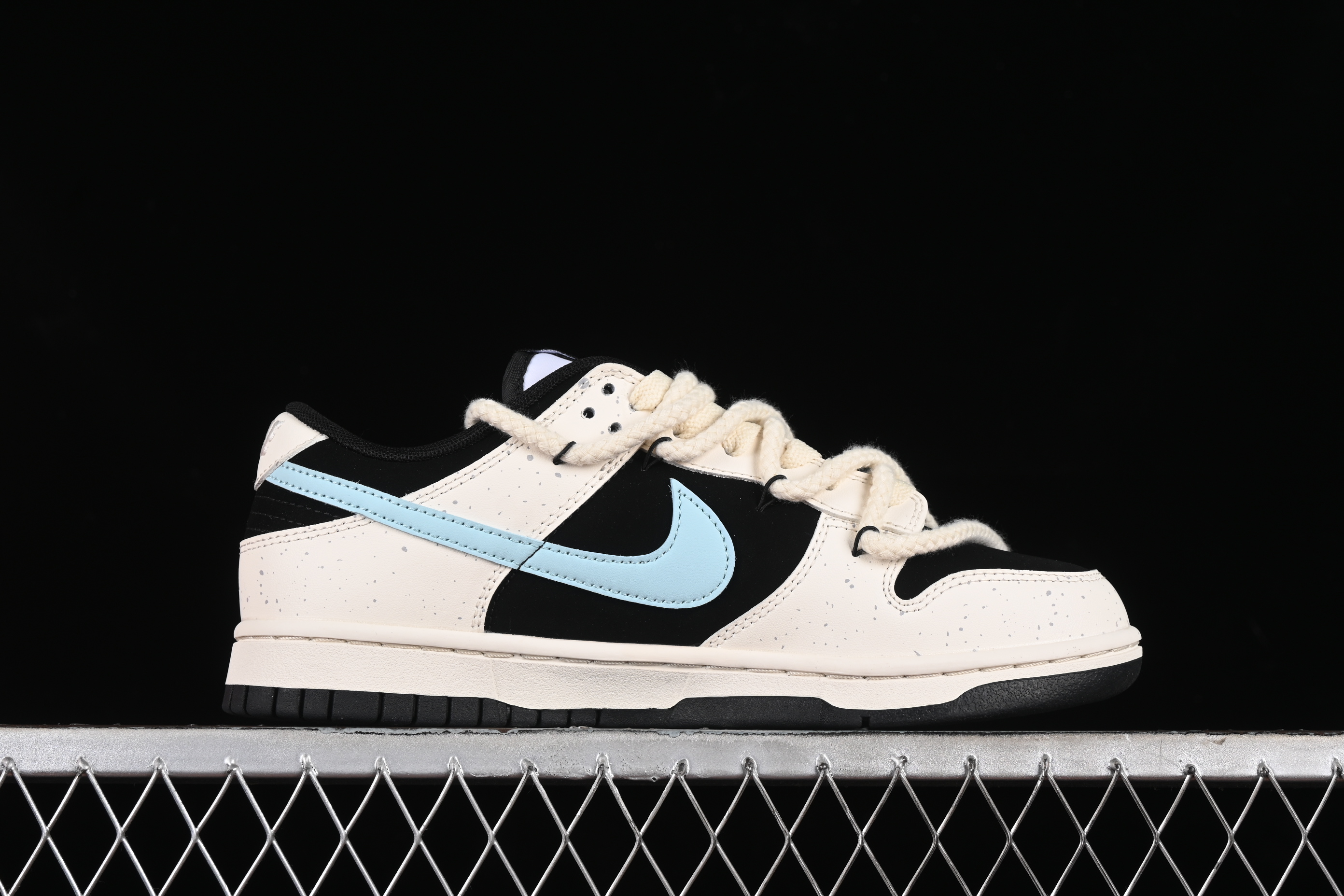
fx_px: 2800
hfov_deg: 27.0
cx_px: 672
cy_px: 448
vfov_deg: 18.2
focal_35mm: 75
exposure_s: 1/80
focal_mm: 50
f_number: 8
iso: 160
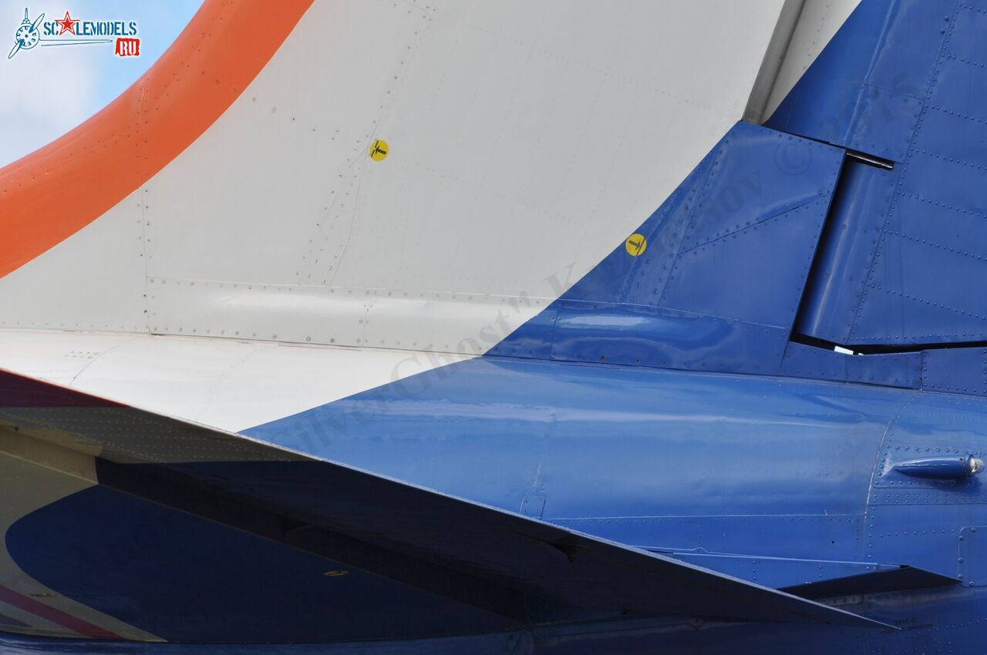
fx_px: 6366
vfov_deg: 5.9
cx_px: 494
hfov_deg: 8.9
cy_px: 328
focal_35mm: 232
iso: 200
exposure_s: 1/320
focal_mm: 155
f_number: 8
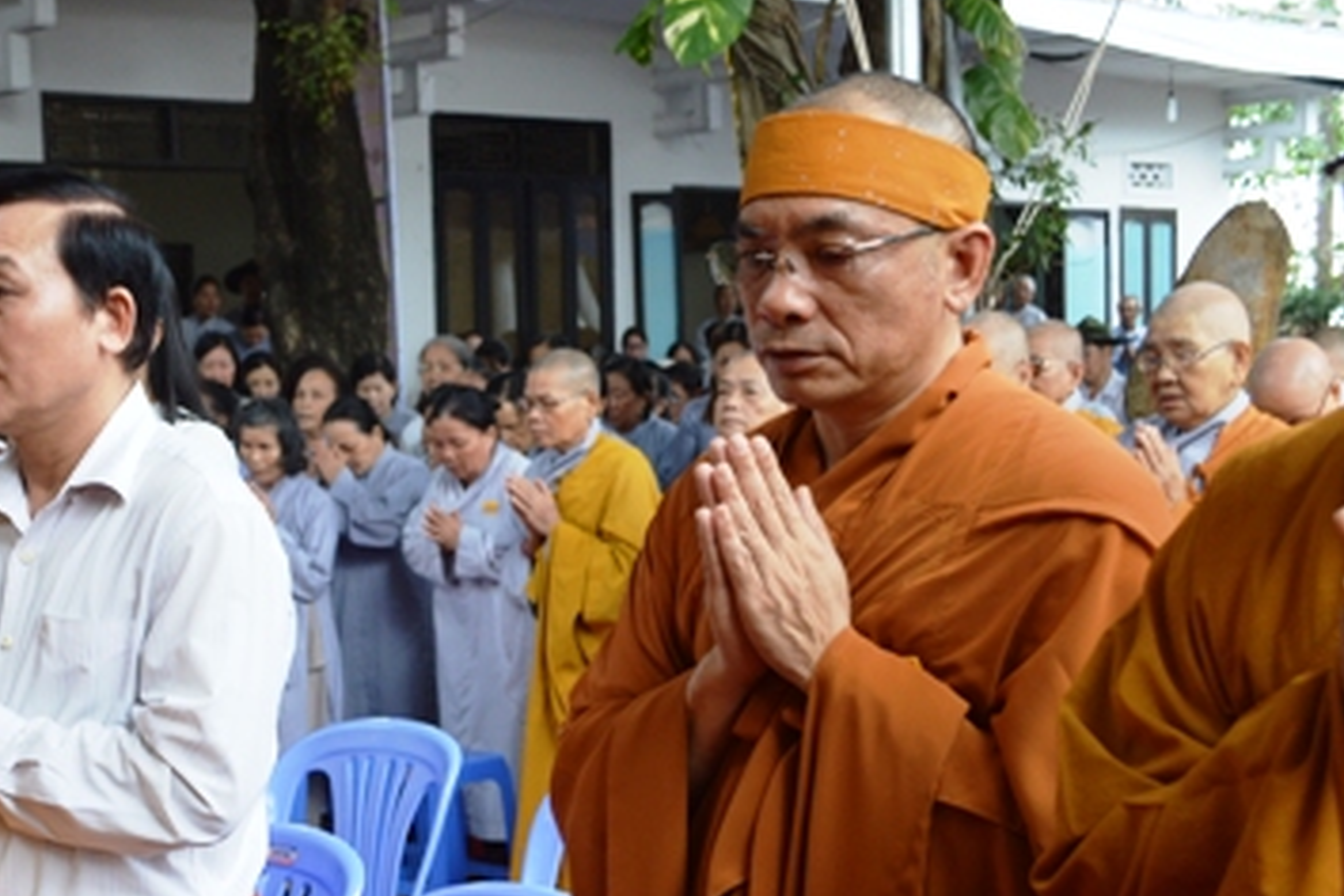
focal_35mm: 65
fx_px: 2426
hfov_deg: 30.0
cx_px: 201
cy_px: 642
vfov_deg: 20.8
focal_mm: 24
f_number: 5.6
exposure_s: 1/125
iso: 400
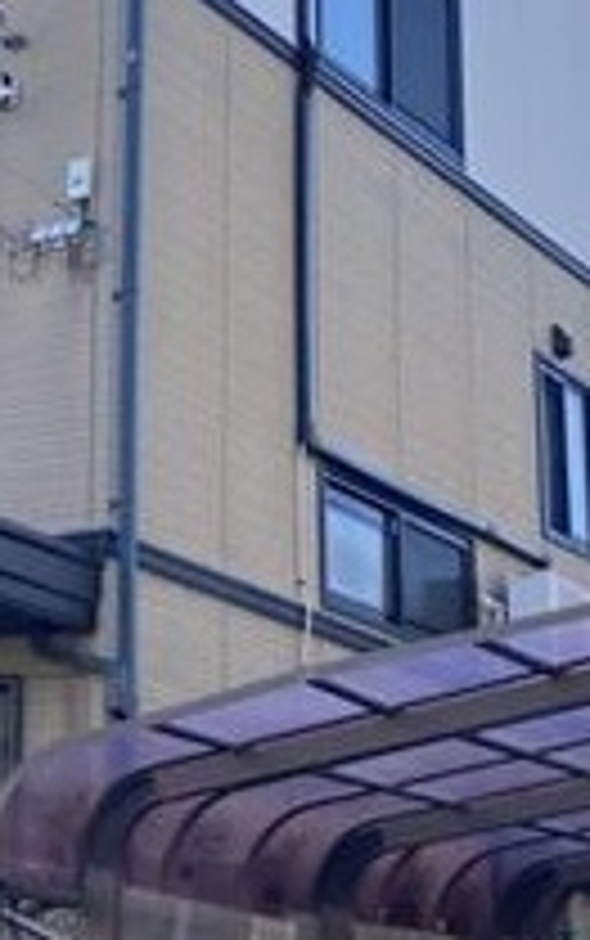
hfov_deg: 17.1
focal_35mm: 75
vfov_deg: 27.1
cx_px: 29
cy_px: 236
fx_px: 1926
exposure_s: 1/495
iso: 20
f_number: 1.8
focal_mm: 3.99
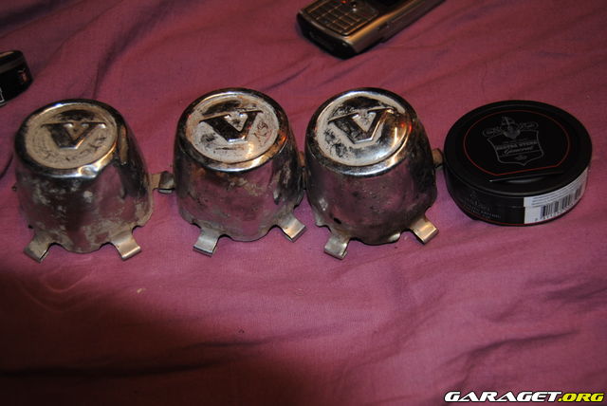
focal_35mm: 39
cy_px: 203
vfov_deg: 34.3
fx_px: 658
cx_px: 304
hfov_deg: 49.5
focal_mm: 26
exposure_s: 1/60
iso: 200
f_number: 4
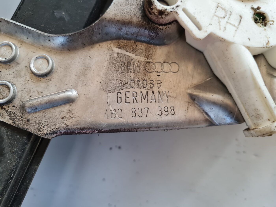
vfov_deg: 53.1
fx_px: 207
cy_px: 104
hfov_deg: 67.3
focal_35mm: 26
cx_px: 138
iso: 160
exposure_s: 1/100
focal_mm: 5.4
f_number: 1.8
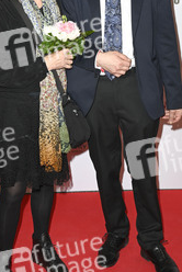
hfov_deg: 18.5
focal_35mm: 74
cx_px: 82
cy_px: 99
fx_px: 560
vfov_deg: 27.2
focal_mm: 46
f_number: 5.6
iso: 500
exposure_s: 1/250
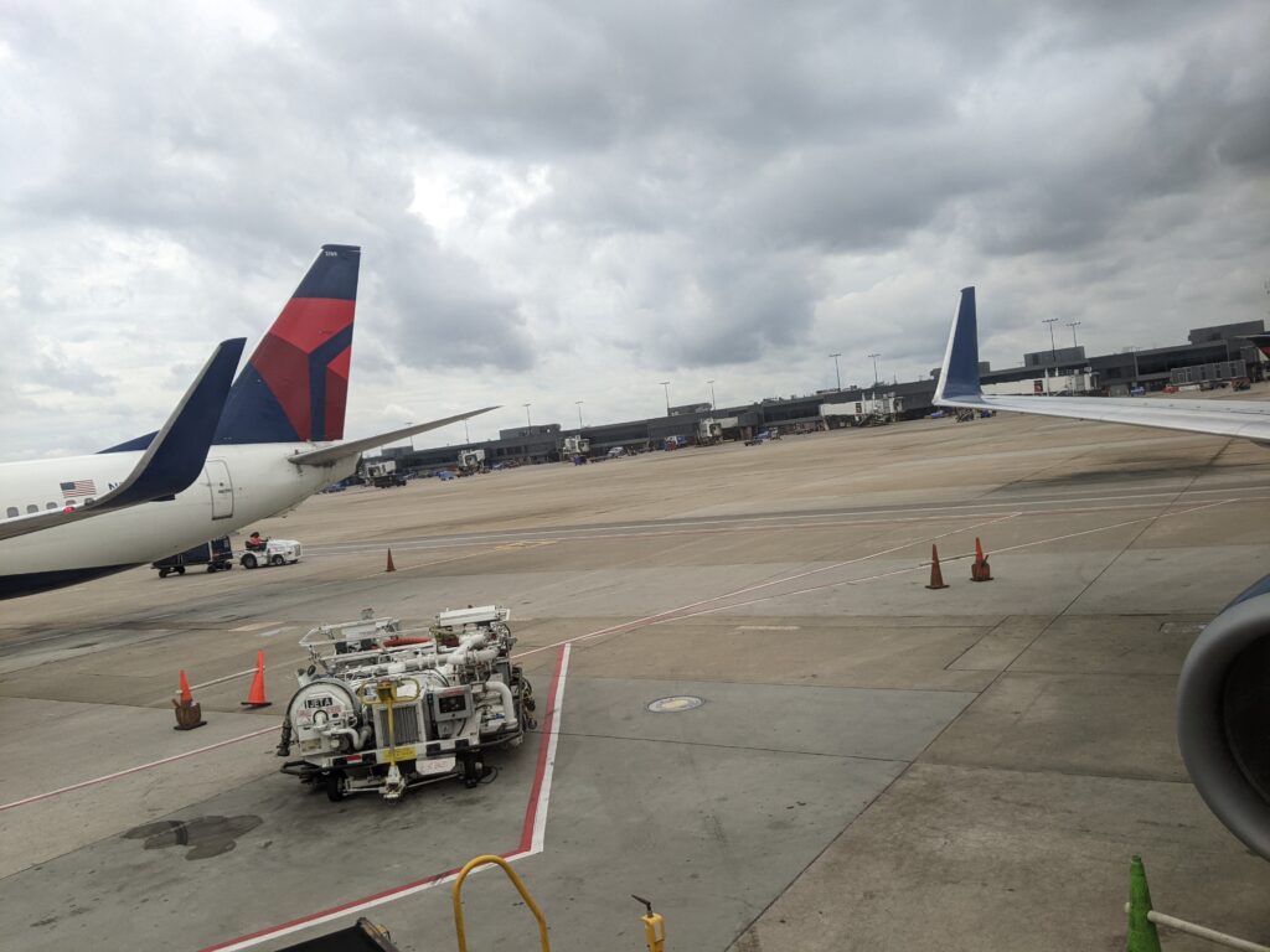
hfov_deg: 65.3
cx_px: 635
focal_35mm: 27
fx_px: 991
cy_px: 476
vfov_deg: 51.4
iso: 77
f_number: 1.8
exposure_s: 1/2611
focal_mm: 4.44
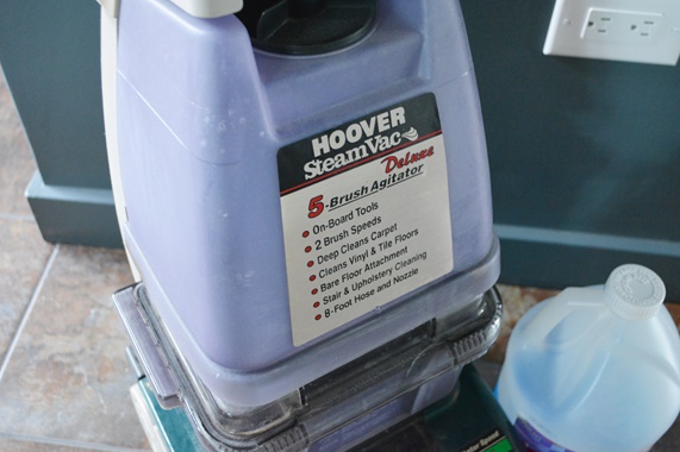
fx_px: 774
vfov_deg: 32.6
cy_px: 216
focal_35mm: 41
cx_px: 336
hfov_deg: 47.4
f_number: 4.2
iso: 2800
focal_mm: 26
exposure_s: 1/30
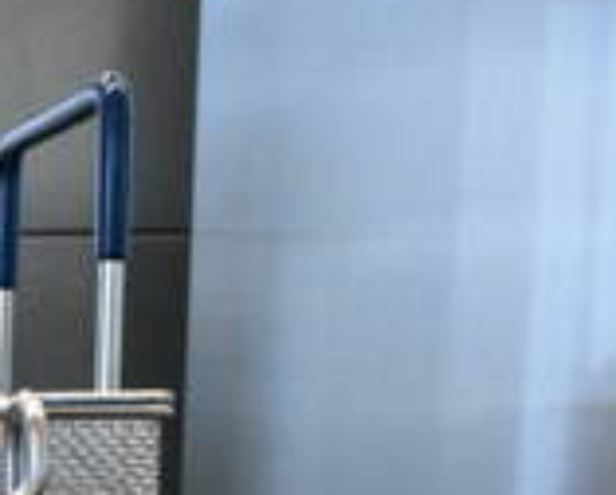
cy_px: 774
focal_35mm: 115
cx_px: -455
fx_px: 2096
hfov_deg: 14.8
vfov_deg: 12.7
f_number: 7.1
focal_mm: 21
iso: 6400
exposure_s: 1/200
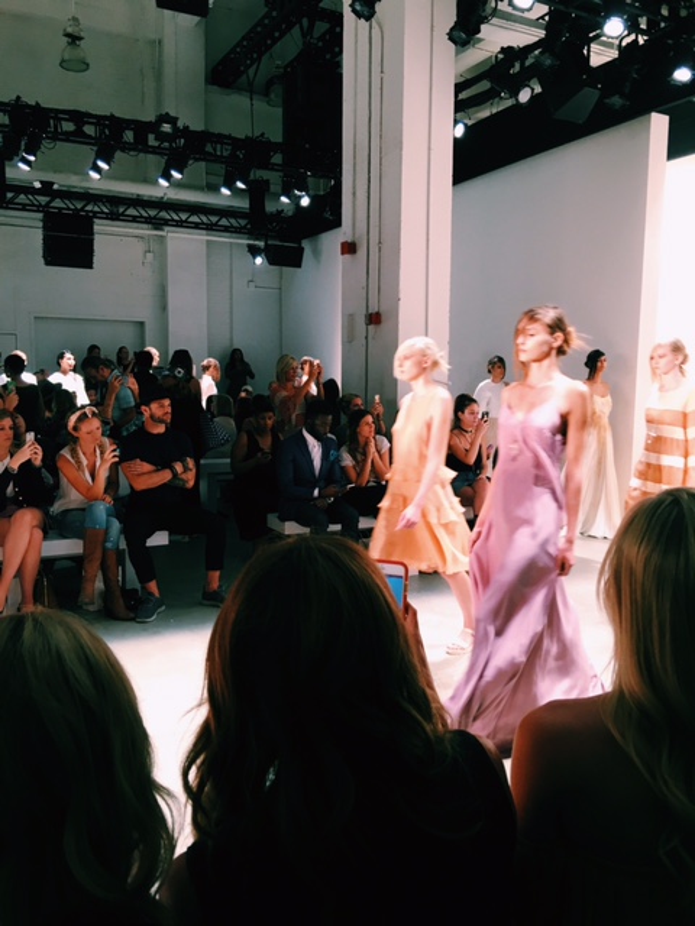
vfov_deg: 61.7
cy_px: 463
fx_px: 776
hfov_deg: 48.2
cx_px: 348
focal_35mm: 29
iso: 32
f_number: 2.2
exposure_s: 1/15
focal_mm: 4.15
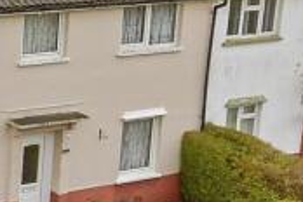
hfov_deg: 16.5
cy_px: 76
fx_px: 943
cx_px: -167
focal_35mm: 112
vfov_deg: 12.2
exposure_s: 1/125
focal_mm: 13
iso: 400
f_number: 8
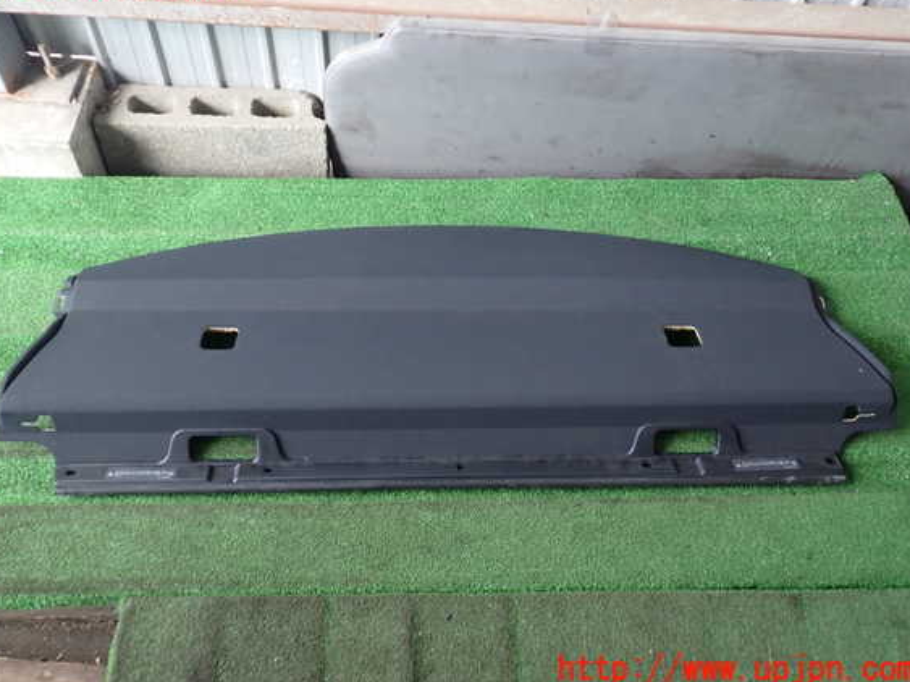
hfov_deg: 56.8
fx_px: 841
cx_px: 438
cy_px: 326
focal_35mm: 32
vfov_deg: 44.1
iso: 160
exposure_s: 1/60
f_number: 2.3
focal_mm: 5.4
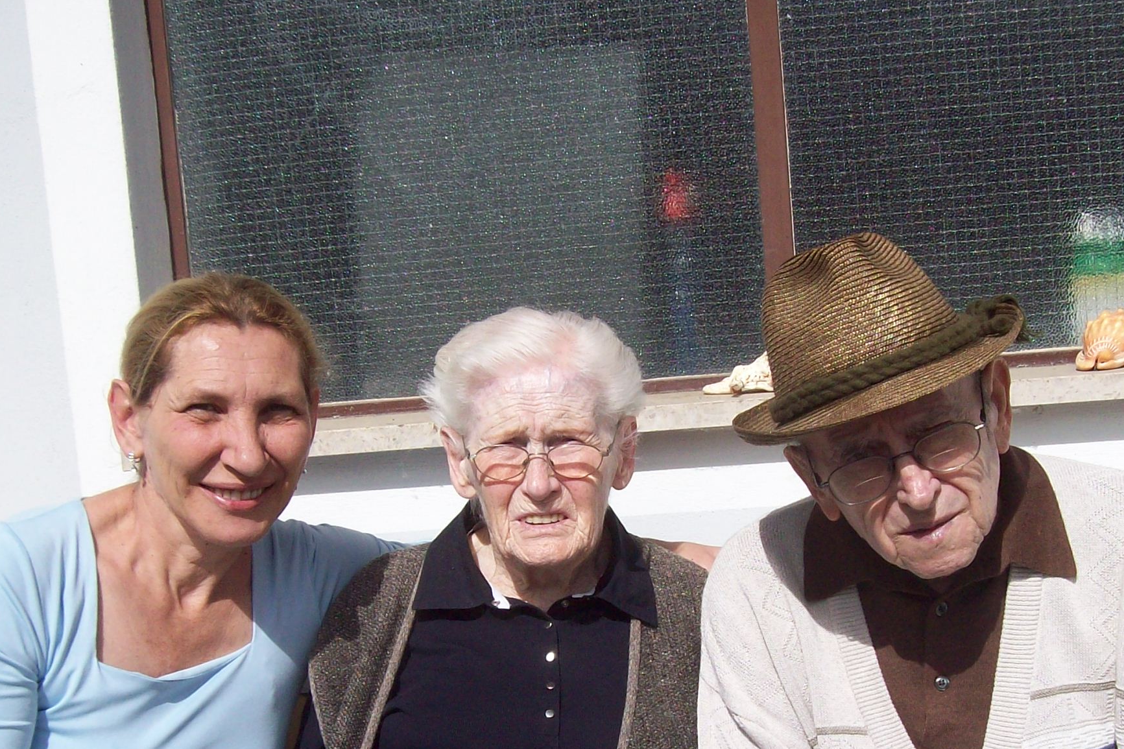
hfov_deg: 35.6
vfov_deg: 23.9
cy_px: 588
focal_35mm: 56
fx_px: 1748
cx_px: 575
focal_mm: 6
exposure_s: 1/913
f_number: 4.8
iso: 80
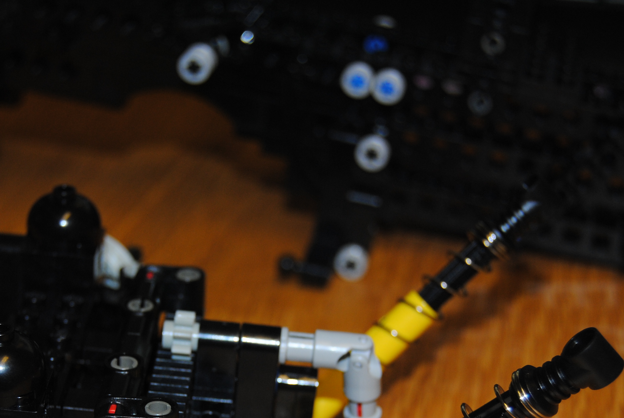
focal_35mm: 89
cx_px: 235
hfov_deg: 22.8
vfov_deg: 15.2
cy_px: 378
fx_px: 1545
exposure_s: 1/60
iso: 200
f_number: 4.5
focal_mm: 32
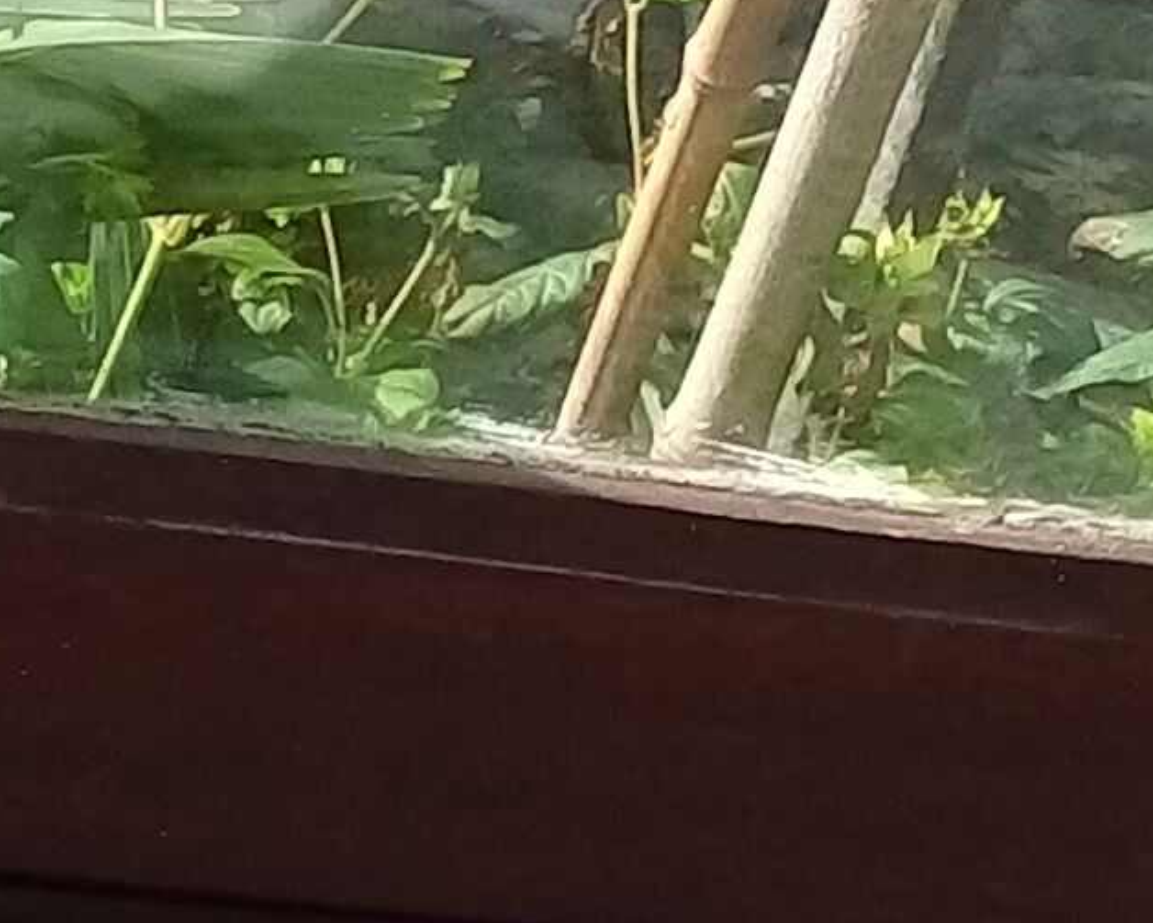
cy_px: 2409
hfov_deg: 9.0
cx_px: -2137
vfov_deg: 7.8
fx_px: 6179
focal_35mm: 181
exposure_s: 1/652
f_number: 1.8
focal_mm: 3.57
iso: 113
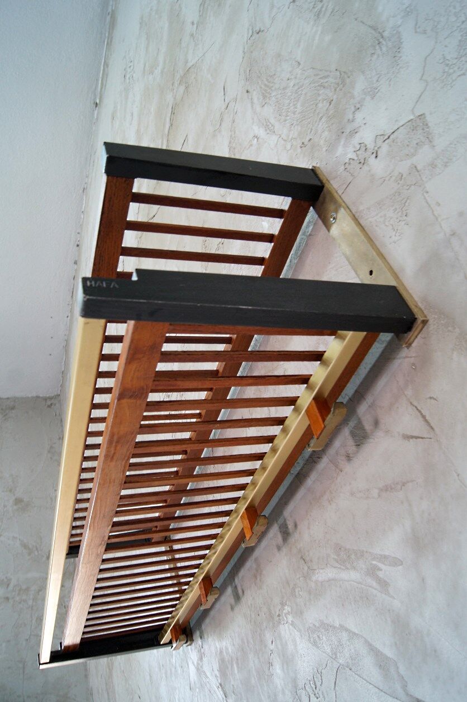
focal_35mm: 27
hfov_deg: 47.9
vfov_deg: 67.4
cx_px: 234
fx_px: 526
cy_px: 351
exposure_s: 1/10
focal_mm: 18
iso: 400
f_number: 7.1
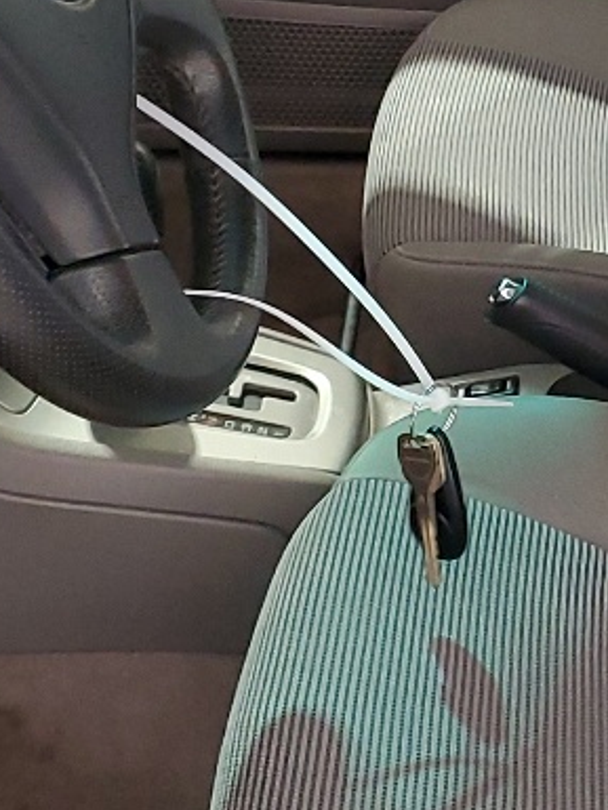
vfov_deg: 18.1
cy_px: 263
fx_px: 2528
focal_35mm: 108
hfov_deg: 13.7
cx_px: 473
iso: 230
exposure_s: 1/60.2
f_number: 1.5
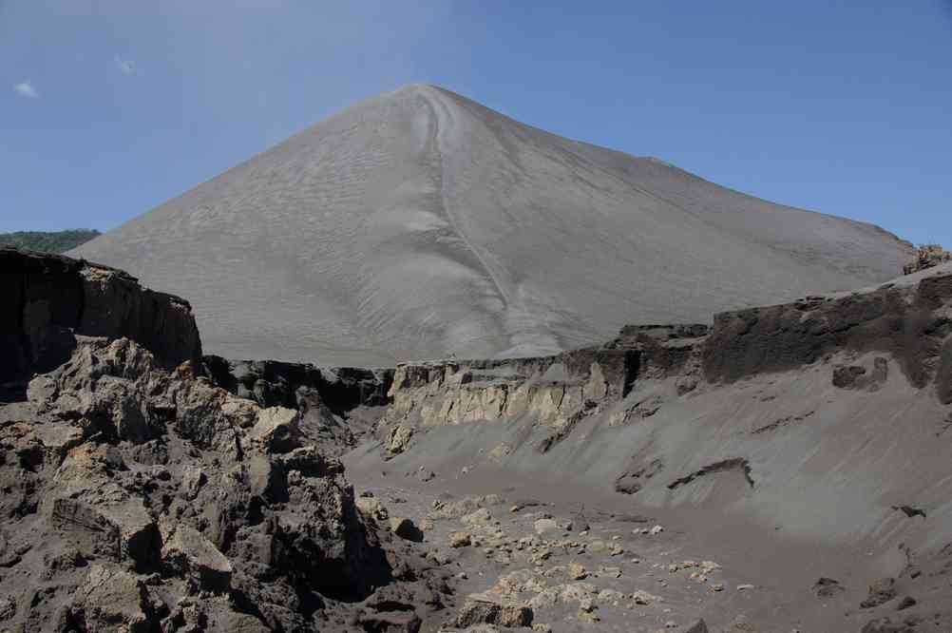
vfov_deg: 38.1
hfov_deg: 54.9
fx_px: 915
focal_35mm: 35
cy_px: 316
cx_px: 476
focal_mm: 23.1
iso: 100
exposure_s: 1/250
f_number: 8
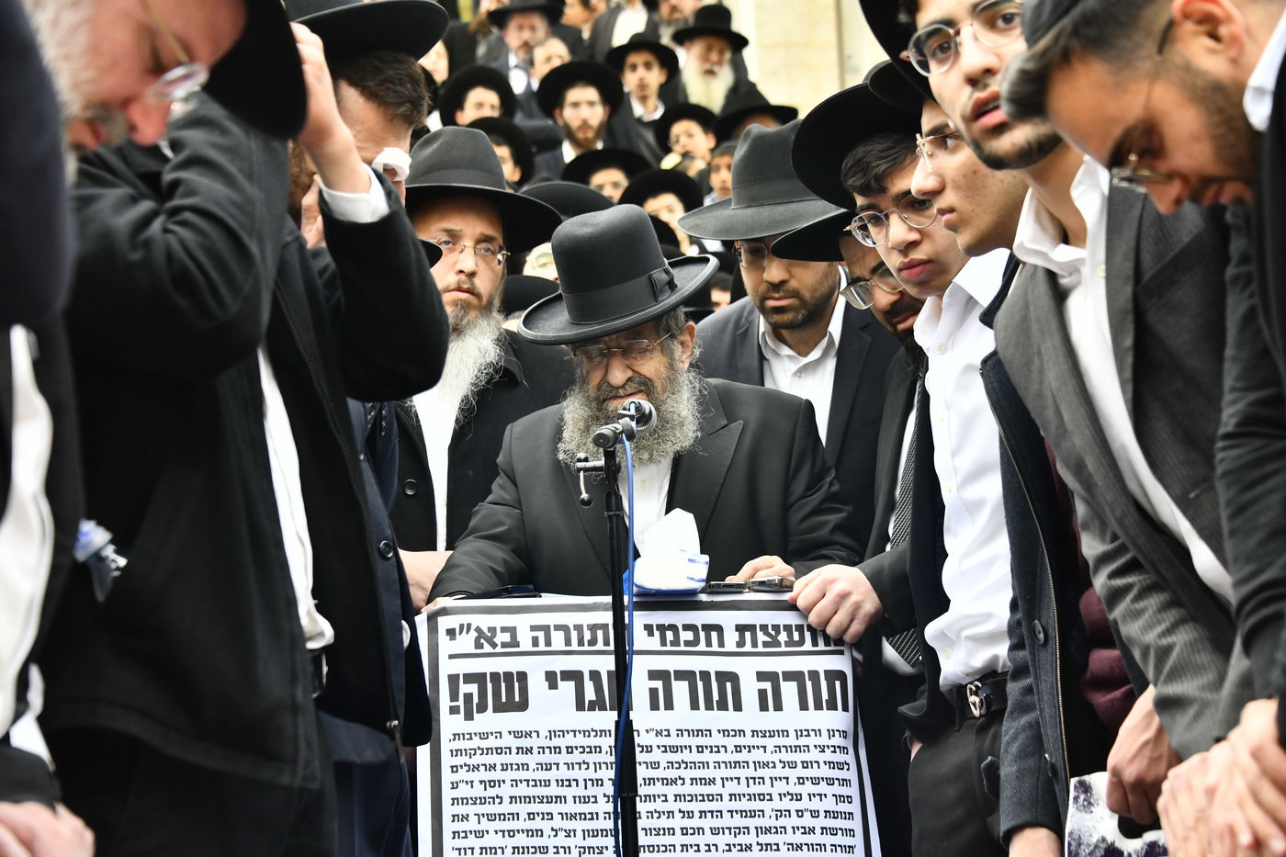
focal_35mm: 72
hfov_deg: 28.1
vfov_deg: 18.9
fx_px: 2572
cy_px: 428
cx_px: 643
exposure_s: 1/250
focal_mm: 72
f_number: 5.6
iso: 1250
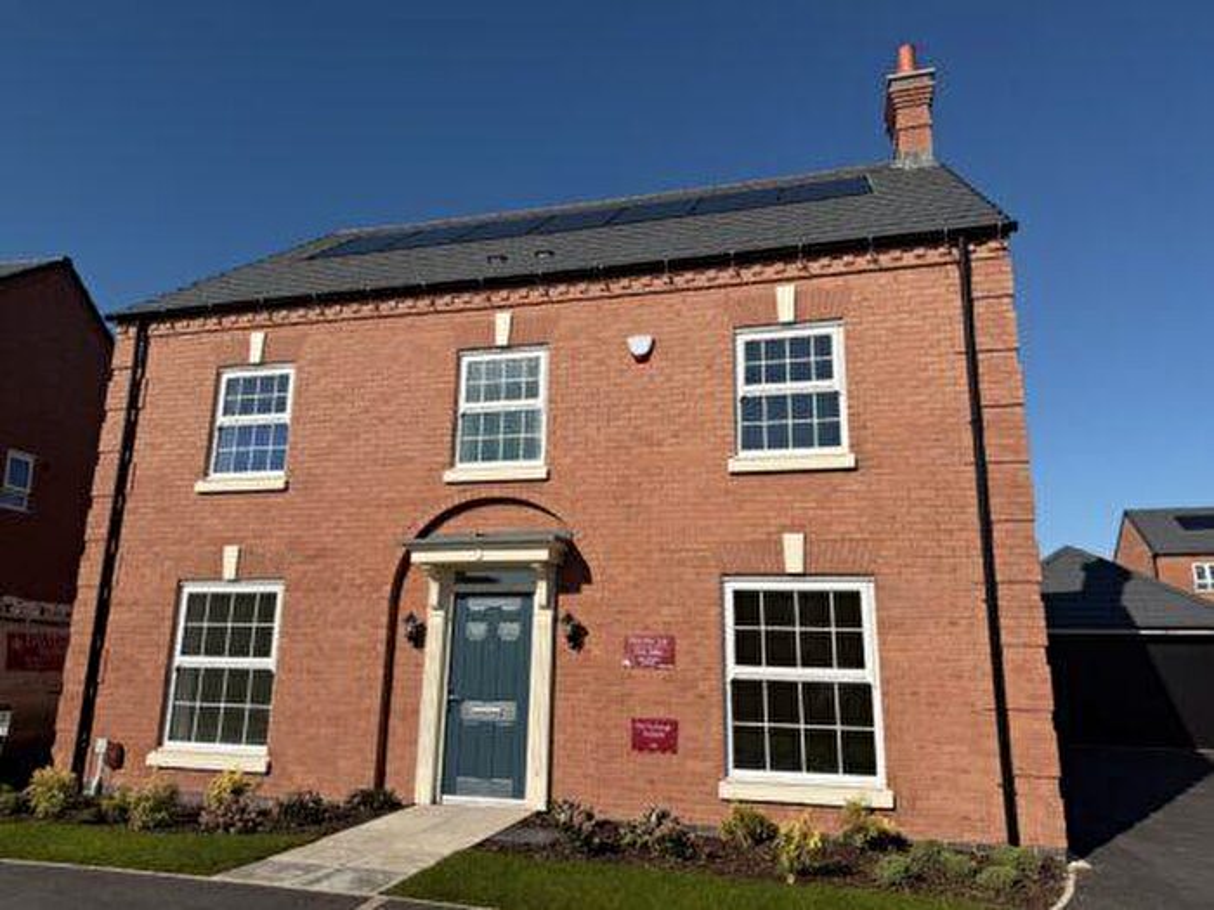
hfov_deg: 71.6
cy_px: 455
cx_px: 607
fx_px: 842
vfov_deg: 56.8
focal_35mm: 24
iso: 80
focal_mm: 6.76
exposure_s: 1/8130
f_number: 1.78
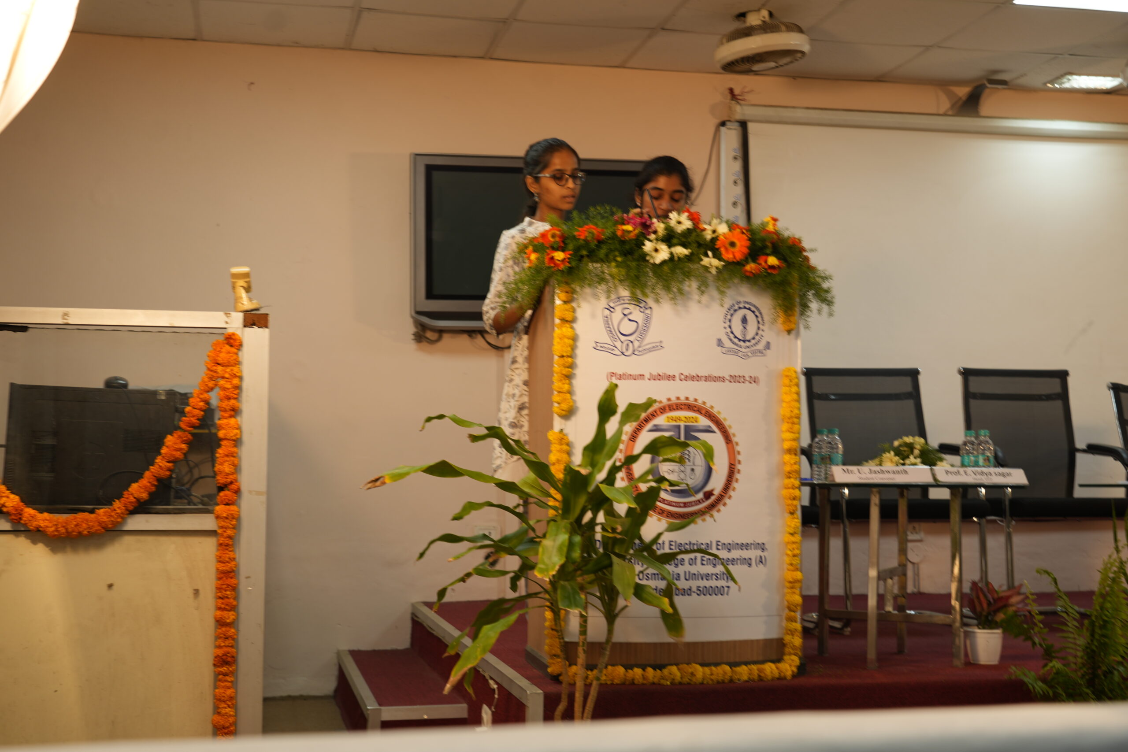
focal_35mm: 45
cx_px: 564
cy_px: 376
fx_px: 1410
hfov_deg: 43.6
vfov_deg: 29.9
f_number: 4
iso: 100
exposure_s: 1/20
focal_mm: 45
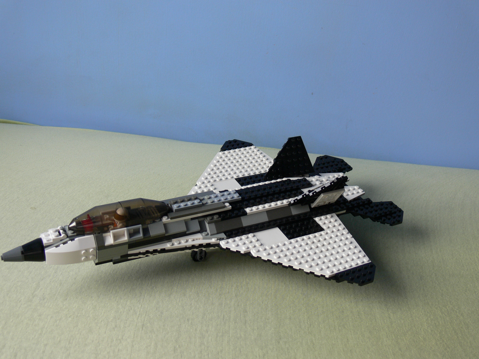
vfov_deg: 34.3
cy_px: 180
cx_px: 240
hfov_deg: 44.8
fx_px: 581
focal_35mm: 42
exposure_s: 1/30
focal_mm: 8.8
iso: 80
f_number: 2.8
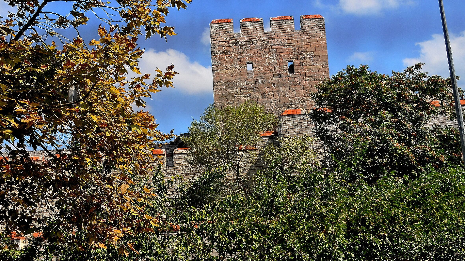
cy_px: 107
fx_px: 592
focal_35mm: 48
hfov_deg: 42.9
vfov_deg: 24.9
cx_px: 233
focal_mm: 30
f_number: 7.1
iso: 200
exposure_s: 1/100
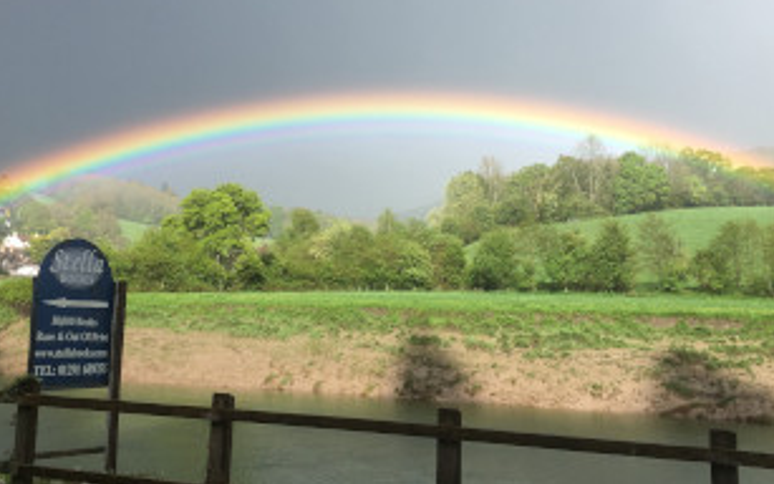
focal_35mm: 50
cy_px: 95
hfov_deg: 40.3
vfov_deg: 25.4
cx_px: 398
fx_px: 1055
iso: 25
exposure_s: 1/1083
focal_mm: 4.15
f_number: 2.2
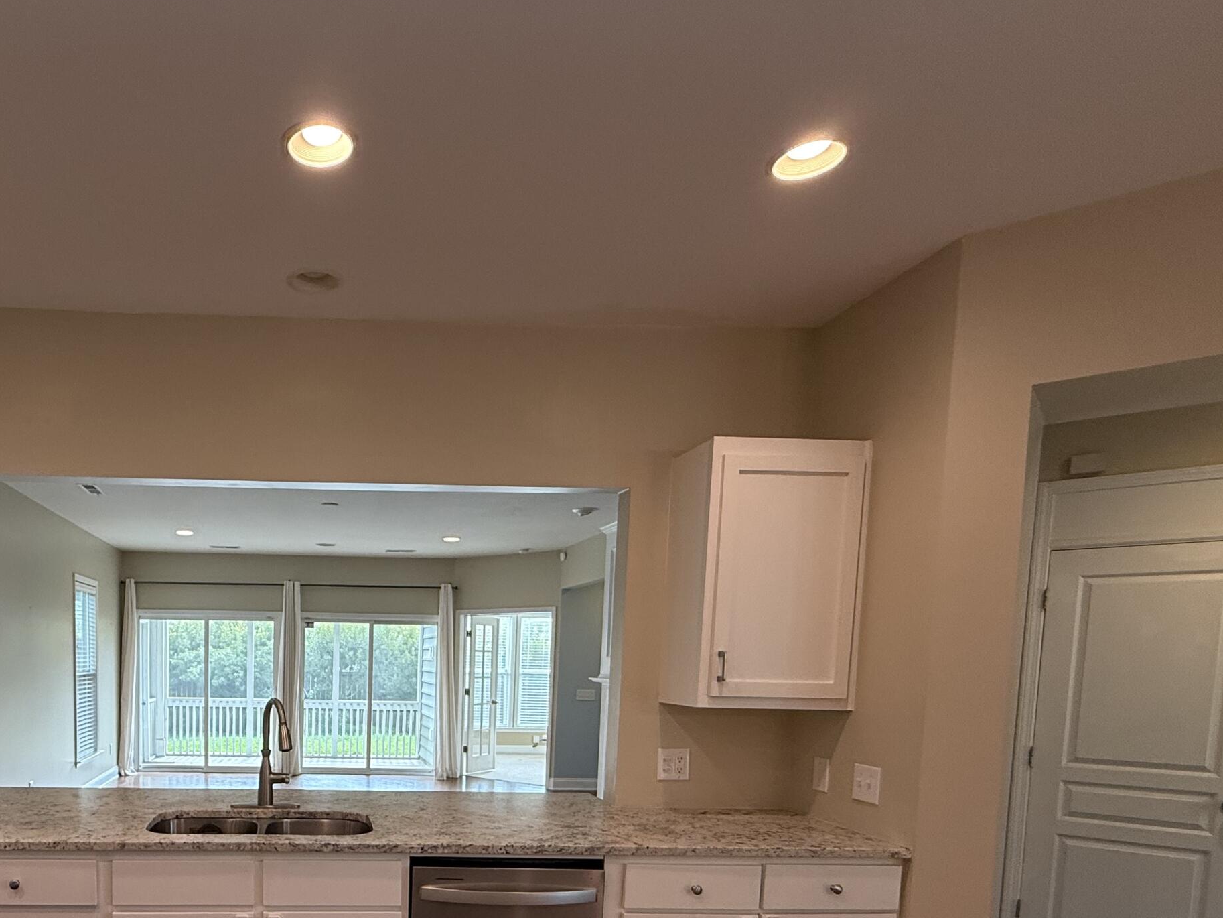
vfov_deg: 55.1
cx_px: 328
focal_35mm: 23
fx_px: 813
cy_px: 723
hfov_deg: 69.7
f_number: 2.2
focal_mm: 2.22
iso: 160
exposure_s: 1/120
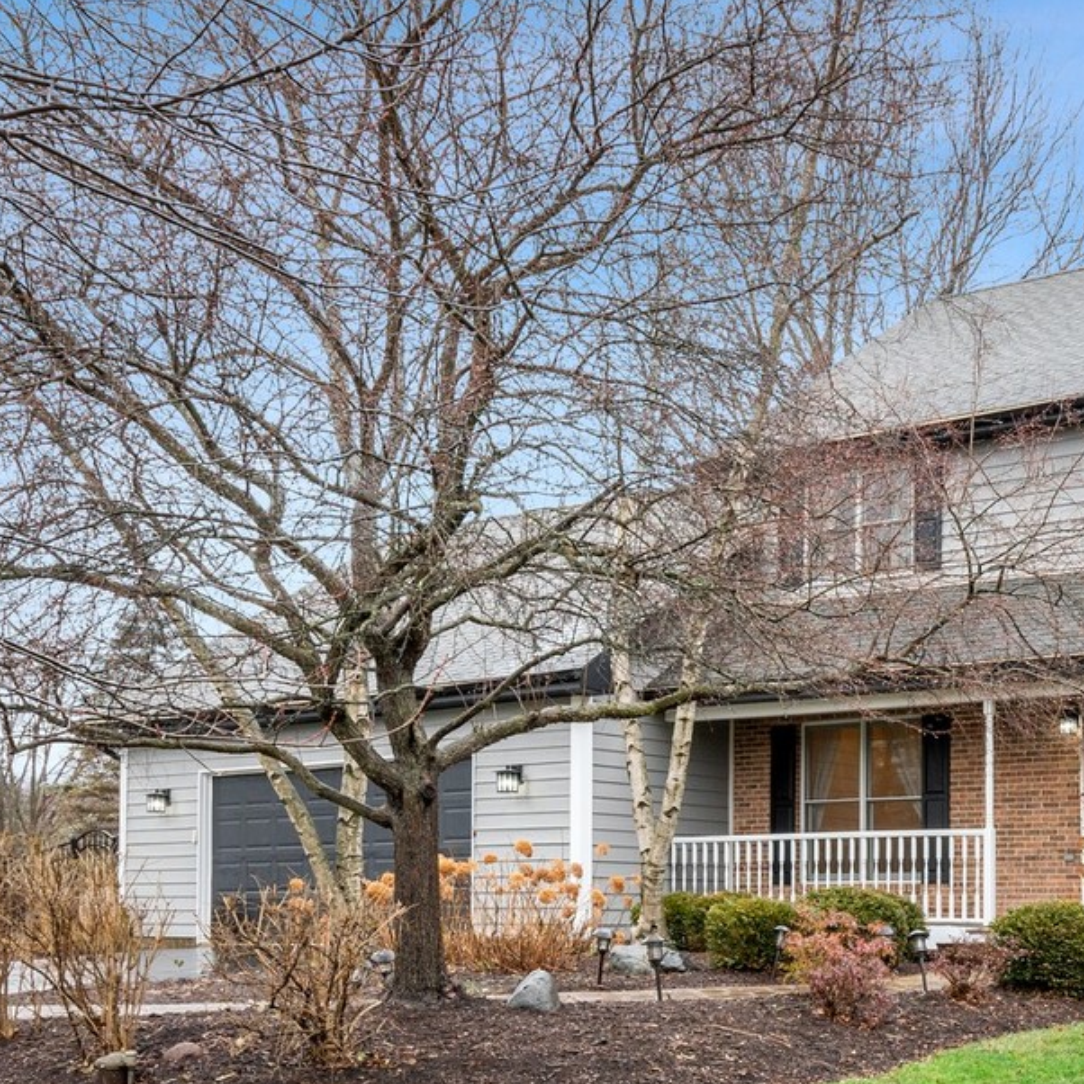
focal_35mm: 48
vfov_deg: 34.4
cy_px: 852
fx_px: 1701
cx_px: 953
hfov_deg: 33.7
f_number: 9
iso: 200
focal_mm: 14
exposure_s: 1/30
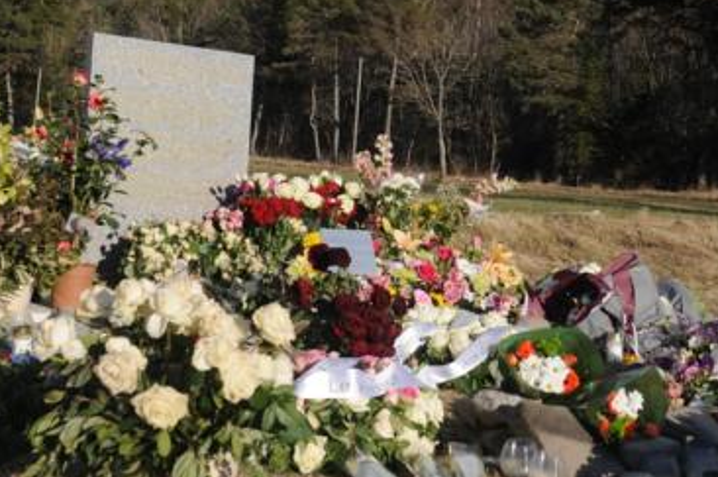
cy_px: 145
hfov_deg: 31.9
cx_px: 420
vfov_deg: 21.4
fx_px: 1255
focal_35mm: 63
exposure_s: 1/3200
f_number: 4.5
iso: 400
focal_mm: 20
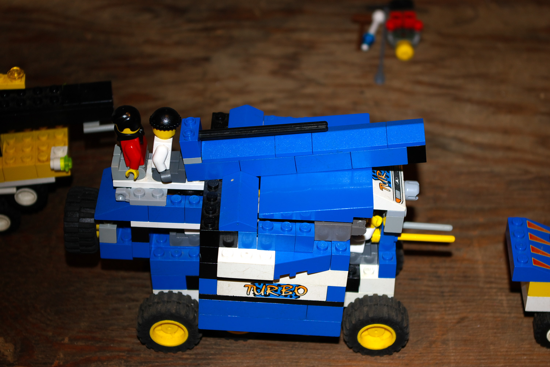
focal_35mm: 82
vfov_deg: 16.6
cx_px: 275
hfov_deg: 24.6
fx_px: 1261
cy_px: 184
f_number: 5.6
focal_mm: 55
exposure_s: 1/60
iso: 200
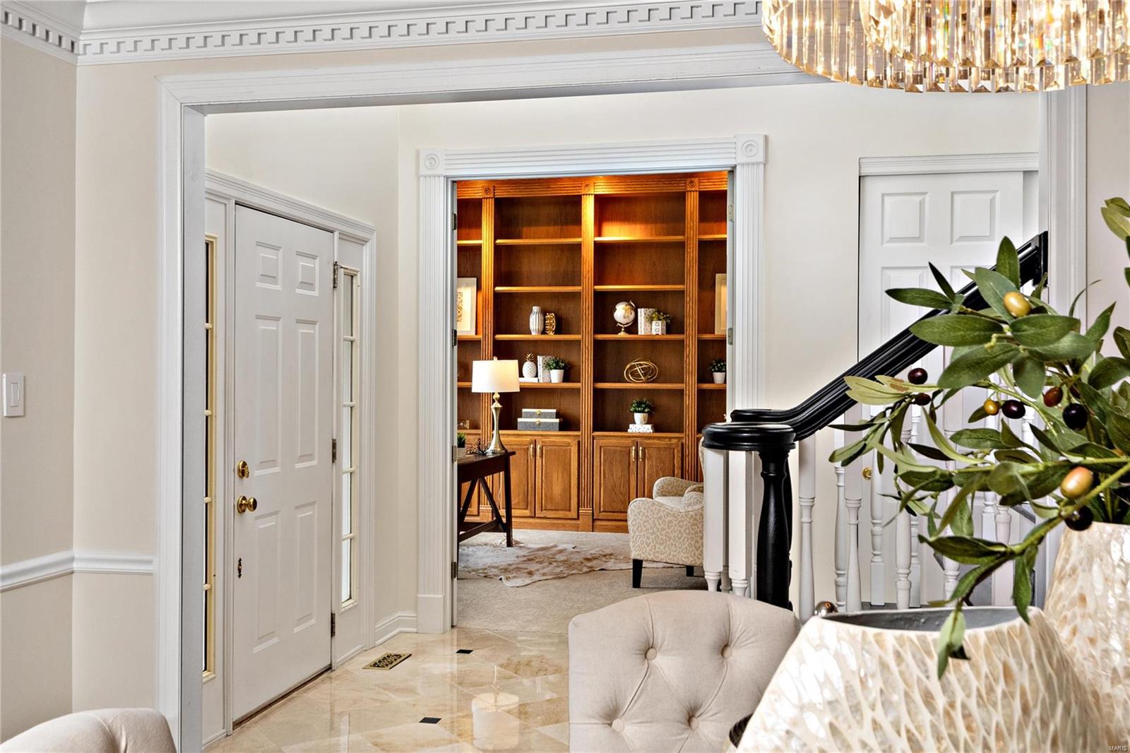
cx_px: 565
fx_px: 1130
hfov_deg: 53.1
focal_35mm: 36
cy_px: 376
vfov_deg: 36.9
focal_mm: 18
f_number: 8
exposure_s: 1/50
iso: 400
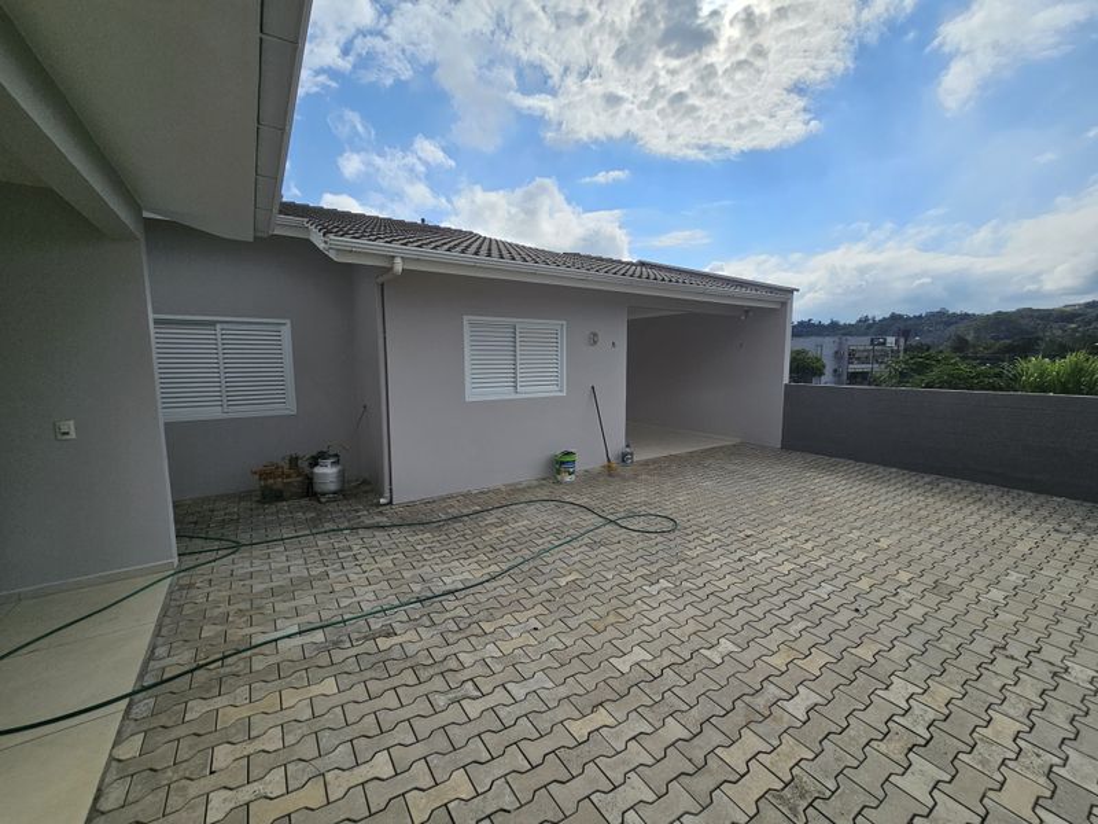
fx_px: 412
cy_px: 412
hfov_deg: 106.2
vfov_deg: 89.9
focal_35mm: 13
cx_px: 549
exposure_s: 1/5158
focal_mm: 2.2
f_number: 2.2
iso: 50
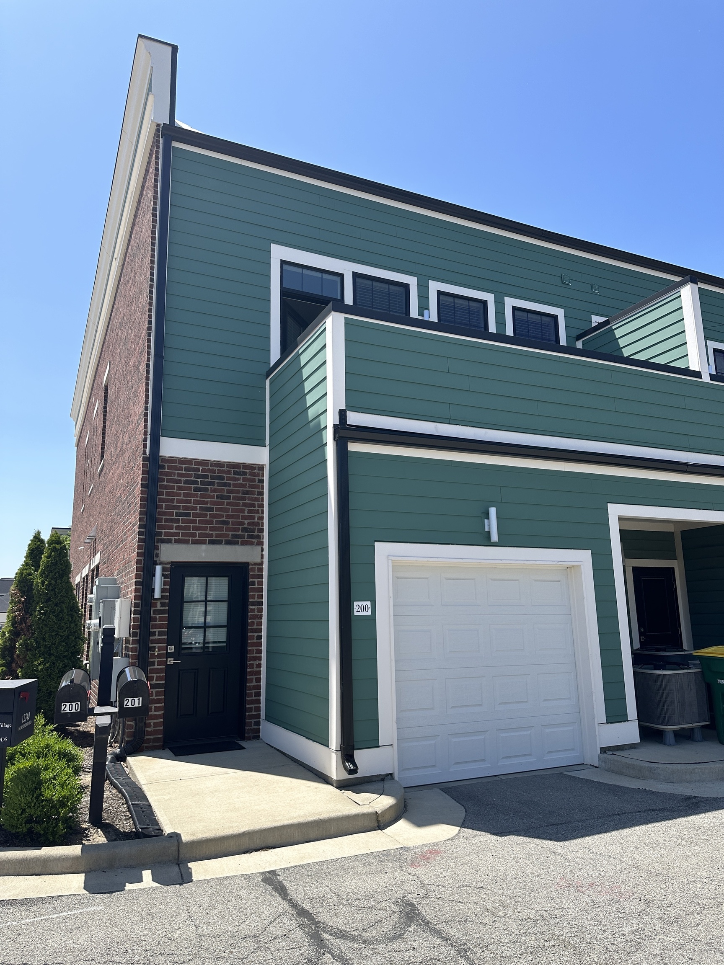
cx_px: 362
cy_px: 482
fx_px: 669
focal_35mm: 24
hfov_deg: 56.8
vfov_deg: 71.6
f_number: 1.78
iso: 80
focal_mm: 6.86
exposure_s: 1/3472
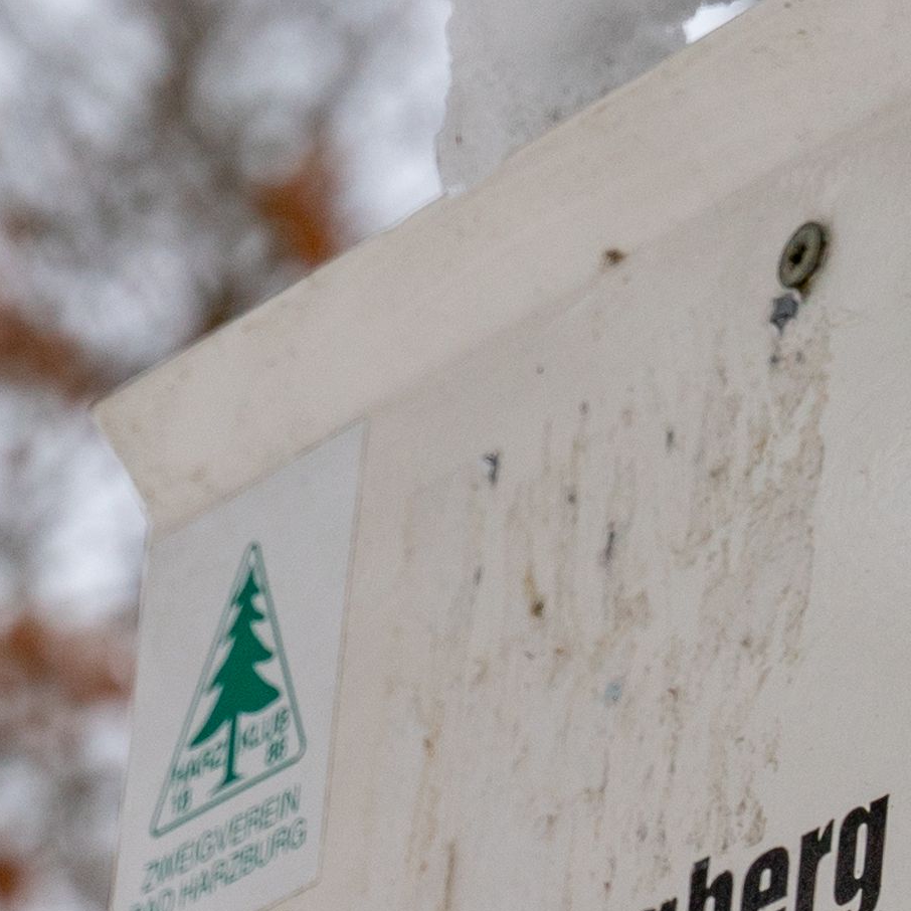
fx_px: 9111
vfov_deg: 5.7
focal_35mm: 306
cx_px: -62
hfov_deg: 5.7
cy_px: 236
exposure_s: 1/250
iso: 100
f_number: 5
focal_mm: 41
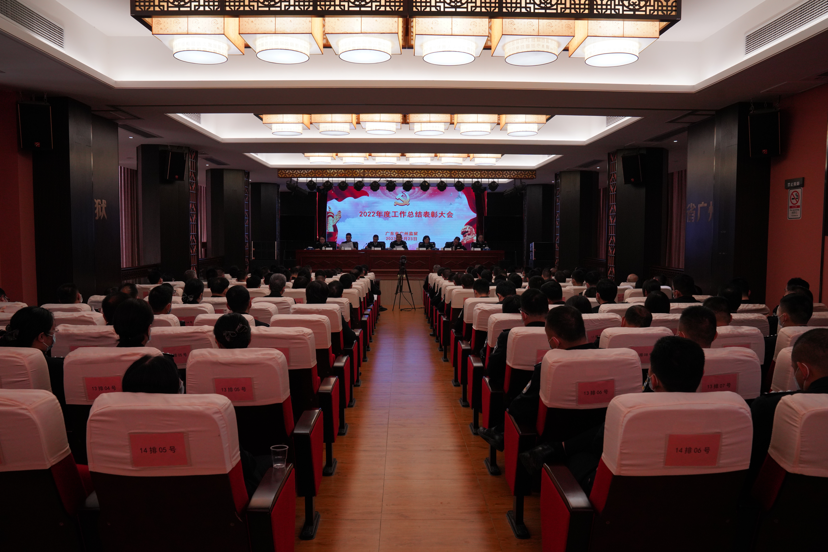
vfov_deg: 49.6
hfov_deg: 69.4
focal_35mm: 26
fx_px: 598
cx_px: 414
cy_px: 276
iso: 1600
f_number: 6.3
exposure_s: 1/160
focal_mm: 26
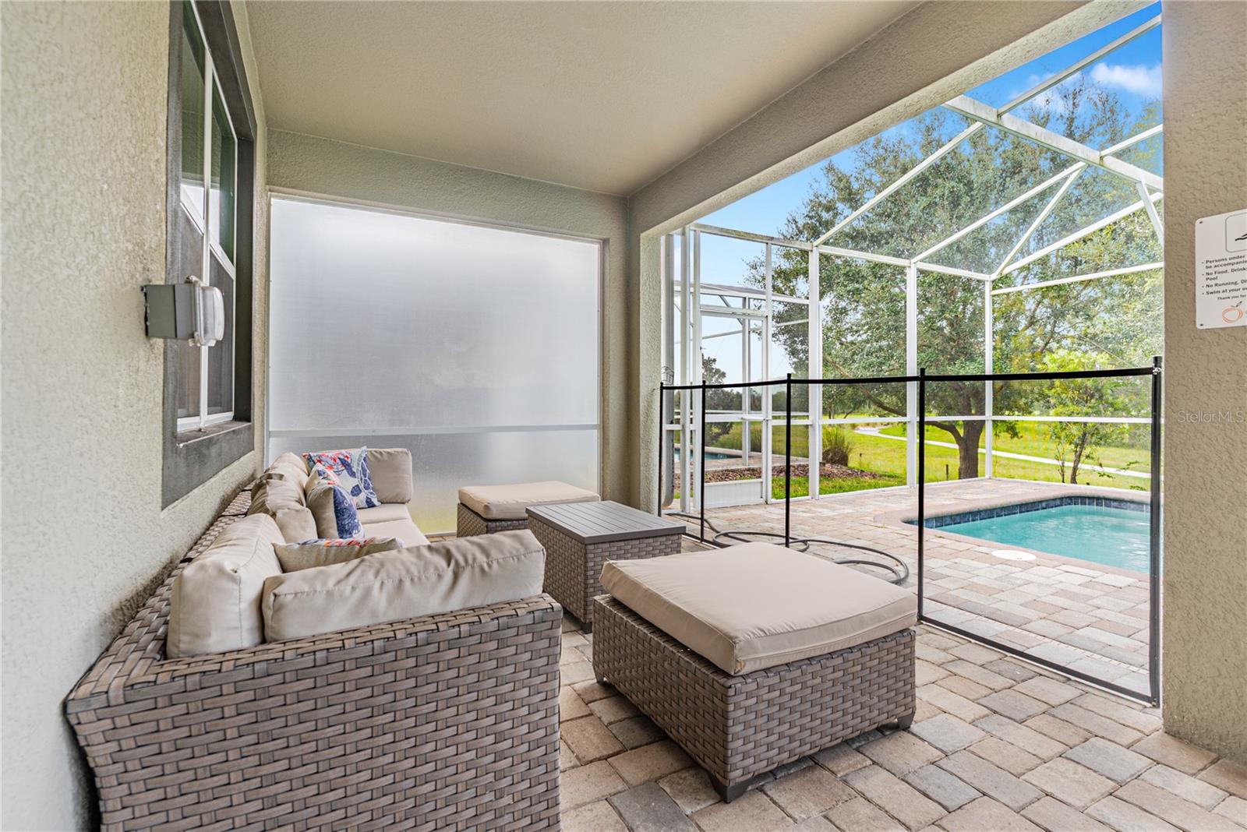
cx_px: 624
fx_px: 554
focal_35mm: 16
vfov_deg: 73.8
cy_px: 416
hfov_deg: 96.7
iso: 100
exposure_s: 1/60
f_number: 9
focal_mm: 16
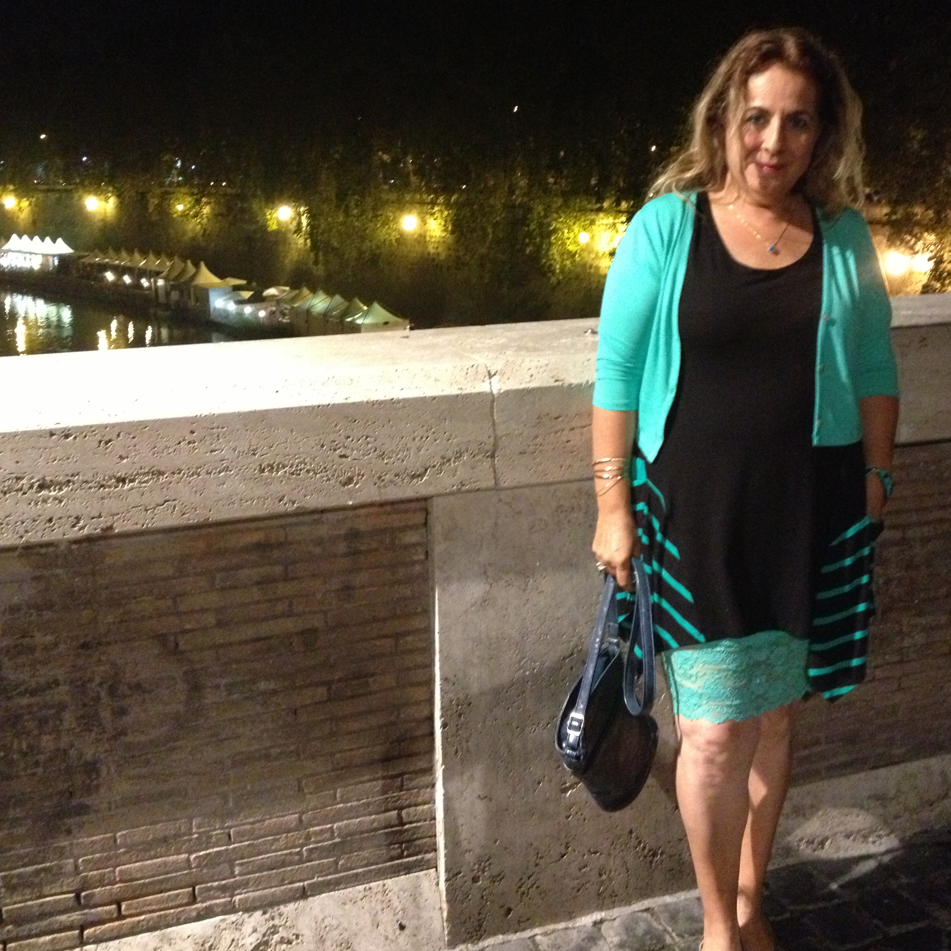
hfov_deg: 40.0
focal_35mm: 42
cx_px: 481
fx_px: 1305
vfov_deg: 39.9
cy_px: 404
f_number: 2.4
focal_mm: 4.28
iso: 800
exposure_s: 1/15
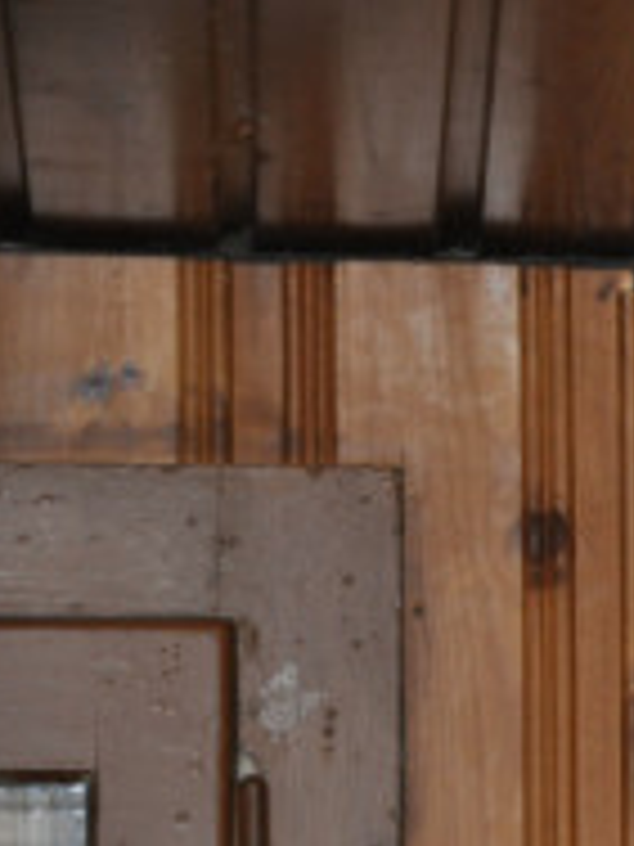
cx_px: 1106
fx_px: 9824
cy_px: 634
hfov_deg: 3.7
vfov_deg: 4.9
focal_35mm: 402
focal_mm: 105
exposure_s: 1/60
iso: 800
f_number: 5.6
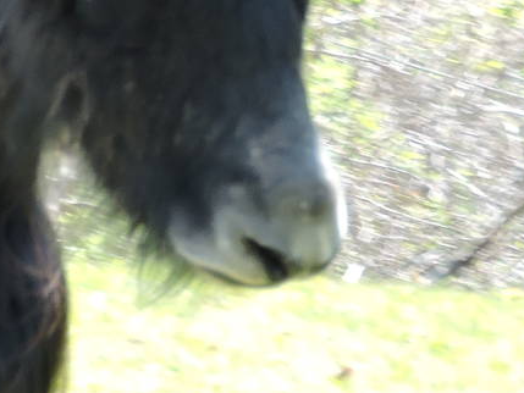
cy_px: -127
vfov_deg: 2.2
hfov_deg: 2.9
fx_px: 10448
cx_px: -324
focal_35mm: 690
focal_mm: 33
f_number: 4.6
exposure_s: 1/125
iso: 200
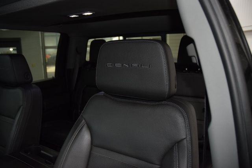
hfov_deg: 67.4
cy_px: 84
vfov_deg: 48.0
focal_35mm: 27
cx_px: 126
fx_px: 189
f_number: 3.5
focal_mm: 18
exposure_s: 1/80
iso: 1250
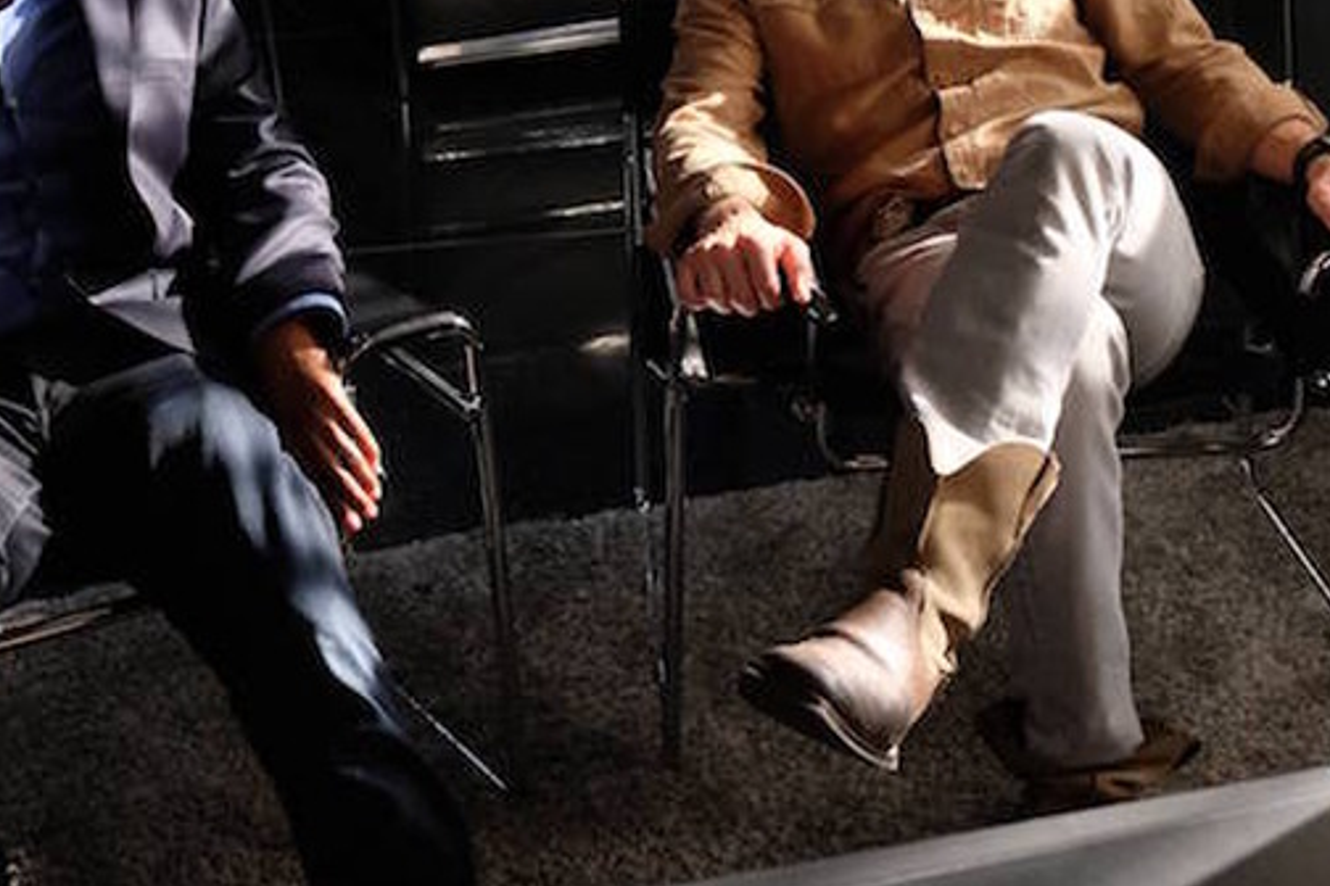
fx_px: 2401
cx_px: 522
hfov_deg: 30.9
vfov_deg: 20.8
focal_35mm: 65
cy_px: 285
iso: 4000
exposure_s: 1/160
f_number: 4
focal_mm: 28.3
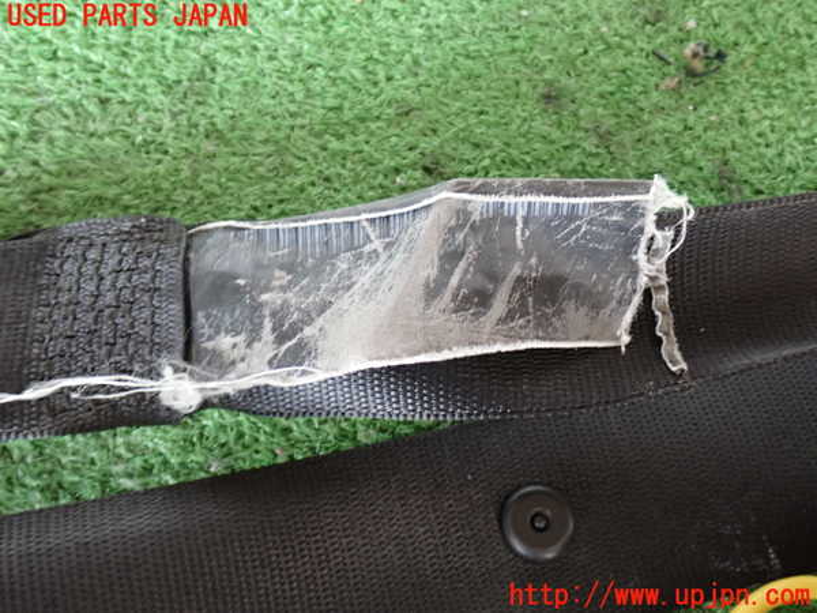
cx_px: 408
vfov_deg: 35.1
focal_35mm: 41
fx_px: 968
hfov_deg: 45.8
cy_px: 306
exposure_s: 1/40
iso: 320
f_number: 2.8
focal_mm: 7.31
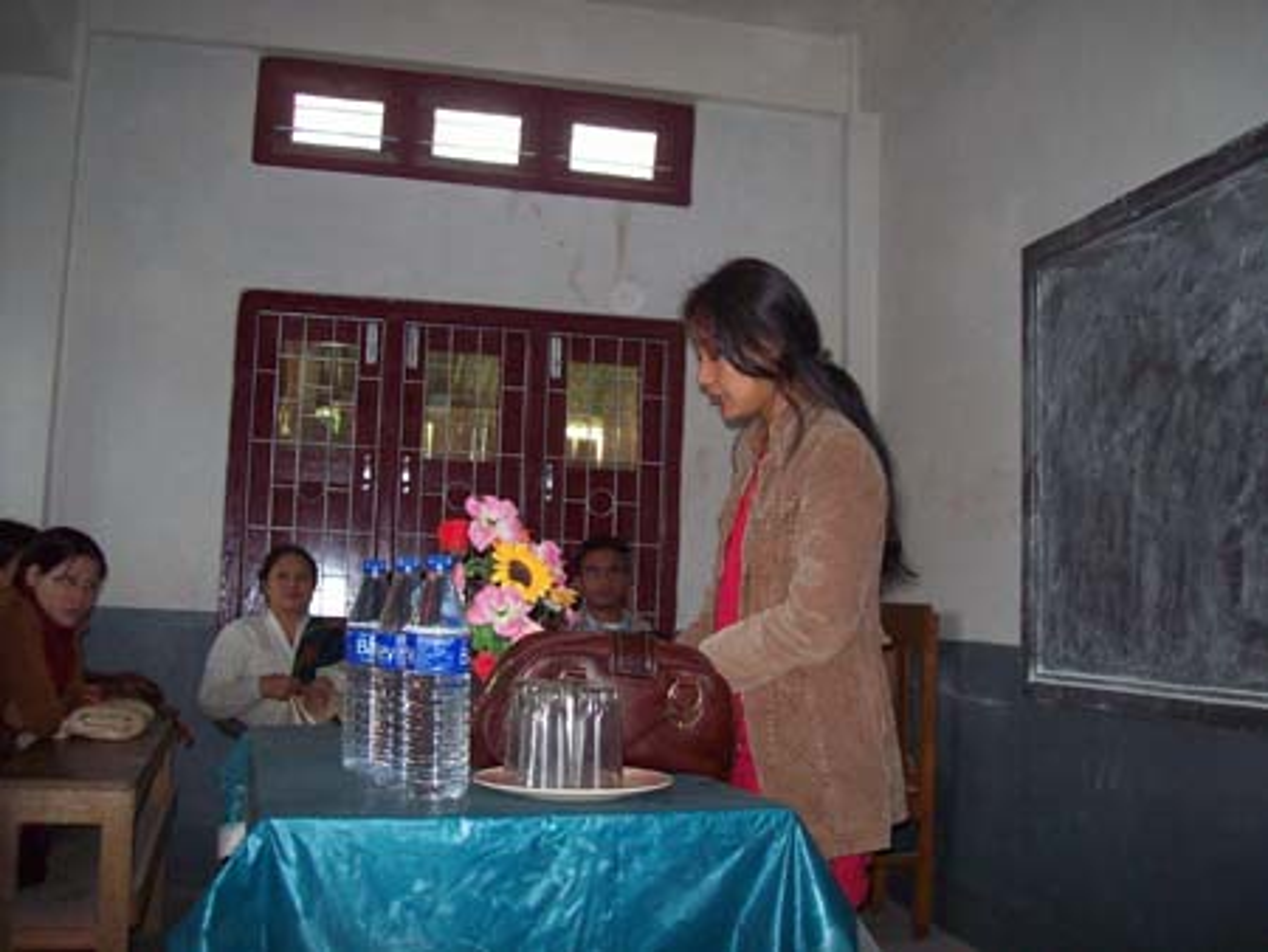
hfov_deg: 51.3
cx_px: 634
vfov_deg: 39.7
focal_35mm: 36
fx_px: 1319
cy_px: 476
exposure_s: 1/64
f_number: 2.7
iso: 200
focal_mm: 6
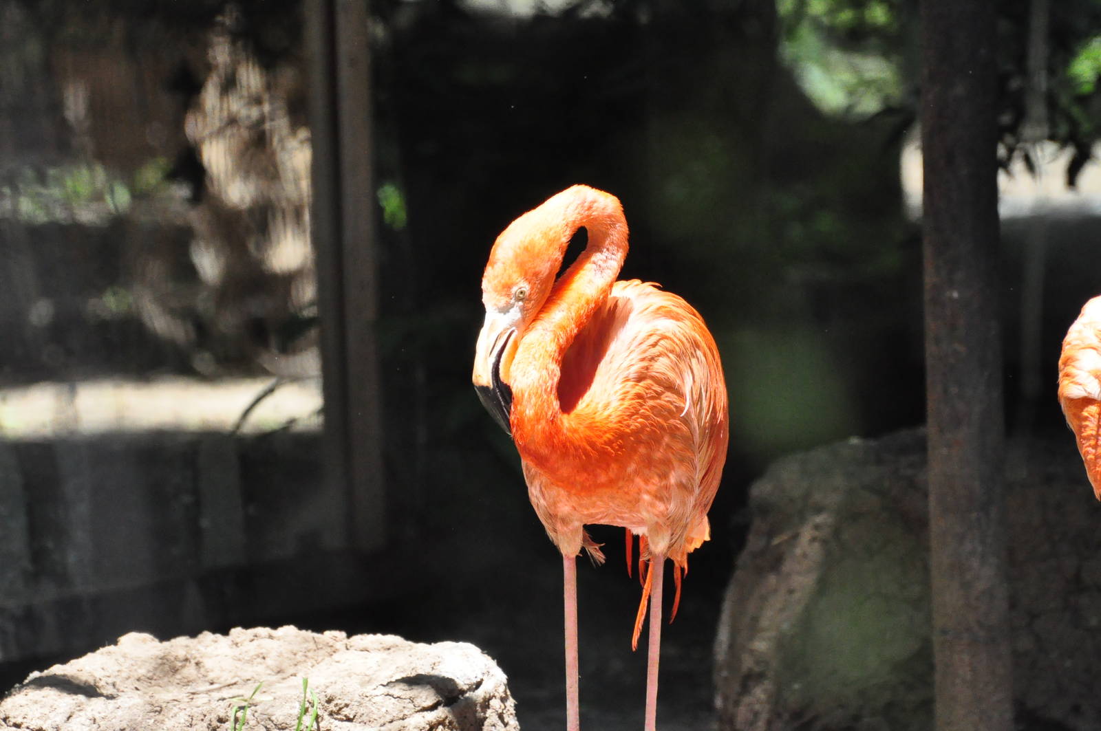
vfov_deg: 3.4
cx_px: 550
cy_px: 366
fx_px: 12372
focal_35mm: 405
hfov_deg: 5.1
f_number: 6.3
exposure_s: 1/2500
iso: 3200
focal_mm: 270
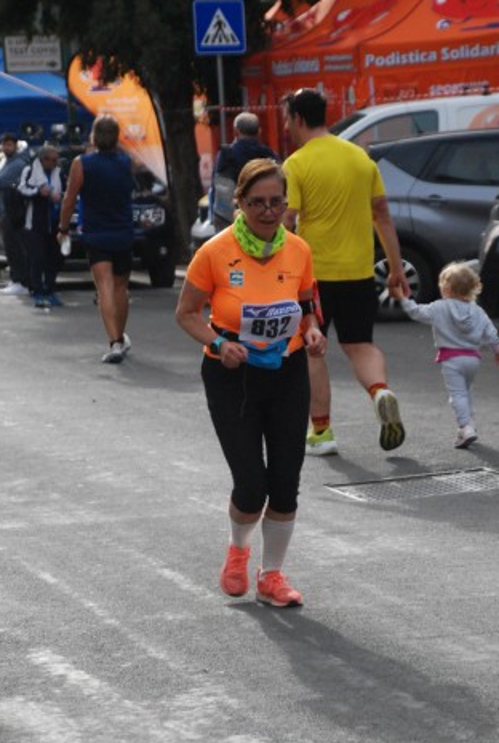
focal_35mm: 155
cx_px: 313
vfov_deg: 13.2
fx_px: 3208
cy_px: 451
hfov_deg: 8.9
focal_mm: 80
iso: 1000
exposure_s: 1/1250
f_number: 5.6
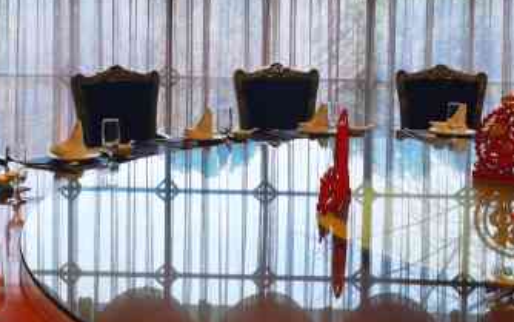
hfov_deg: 33.9
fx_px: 841
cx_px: 202
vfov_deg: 21.3
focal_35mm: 60
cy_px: 50
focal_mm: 5.56
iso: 50
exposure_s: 1/100
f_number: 1.6
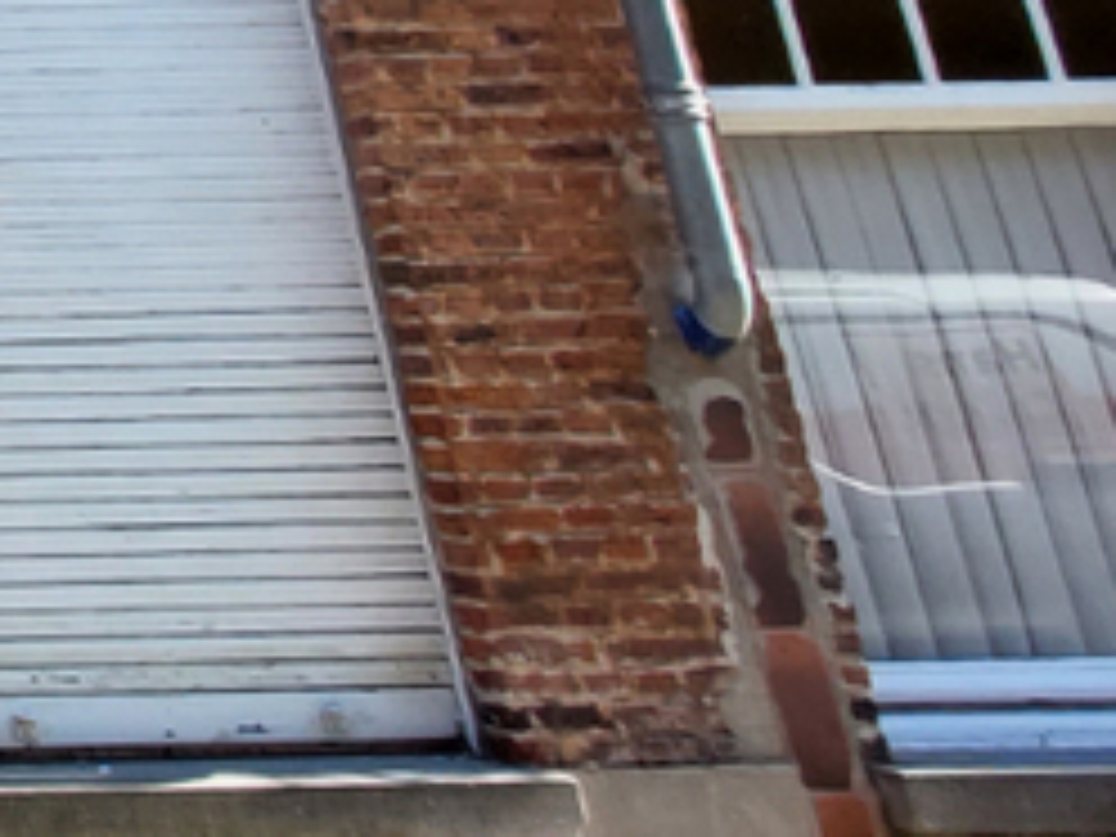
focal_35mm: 63
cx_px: -1346
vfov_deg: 20.3
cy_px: -392
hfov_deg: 16.9
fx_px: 2031
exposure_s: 1/286
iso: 50
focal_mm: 1.74
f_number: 2.2
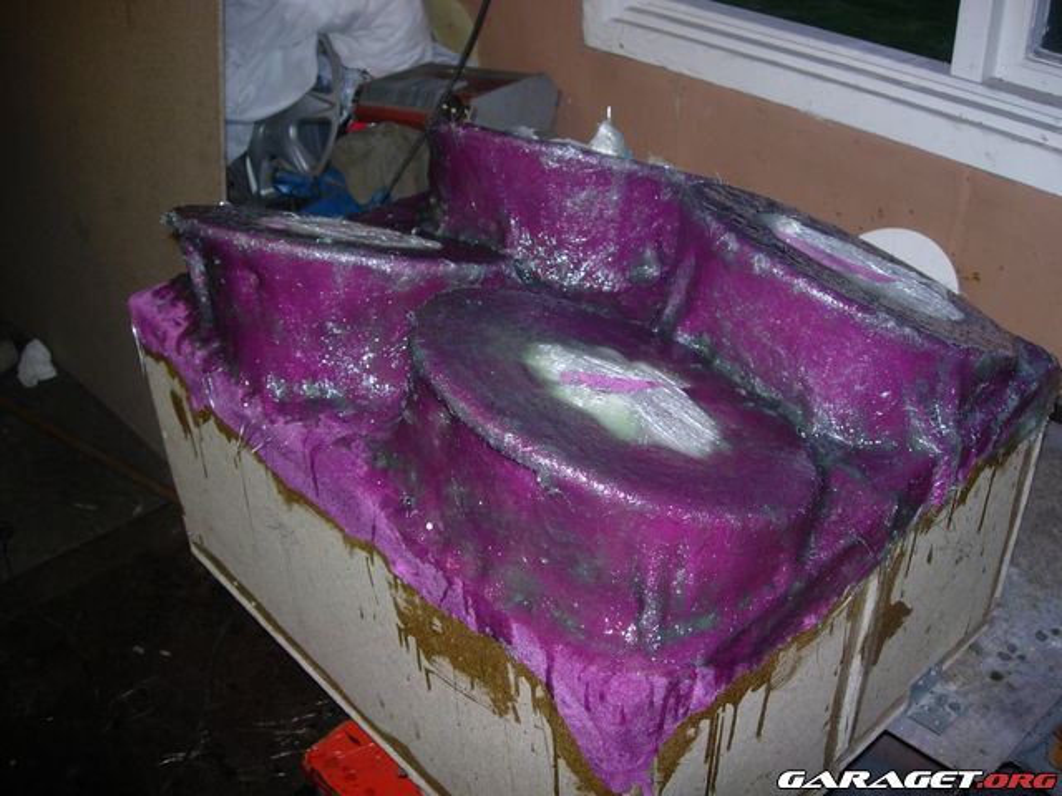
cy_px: 398
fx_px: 1166
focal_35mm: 38
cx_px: 531
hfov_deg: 49.0
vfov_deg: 37.7
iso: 79
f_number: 2.8
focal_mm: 7.8
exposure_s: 1/64
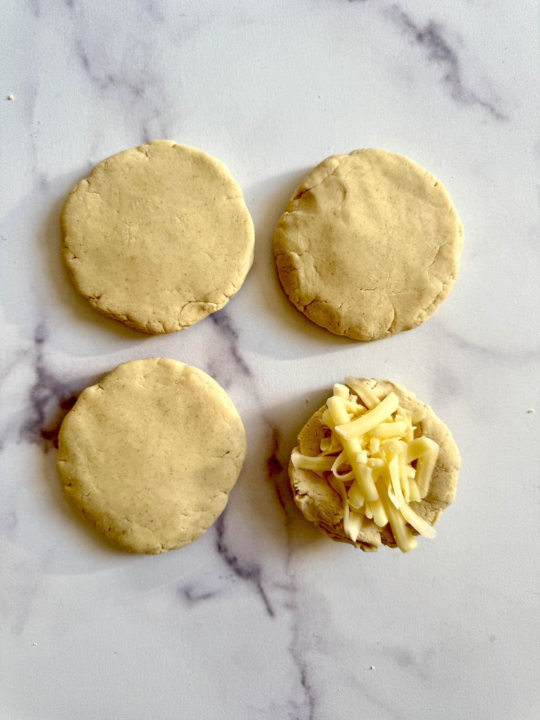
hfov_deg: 56.8
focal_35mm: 24
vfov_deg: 71.6
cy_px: 360
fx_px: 499
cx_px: 270
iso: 80
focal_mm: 6.76
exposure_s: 1/121
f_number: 1.78
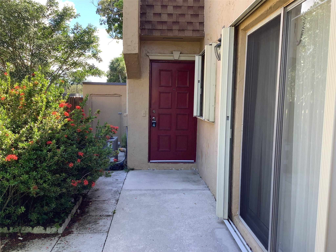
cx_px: 168
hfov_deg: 58.4
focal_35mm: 31
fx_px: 301
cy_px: 126
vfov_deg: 45.4
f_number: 2.4
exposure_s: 1/123
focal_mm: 3.3
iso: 25
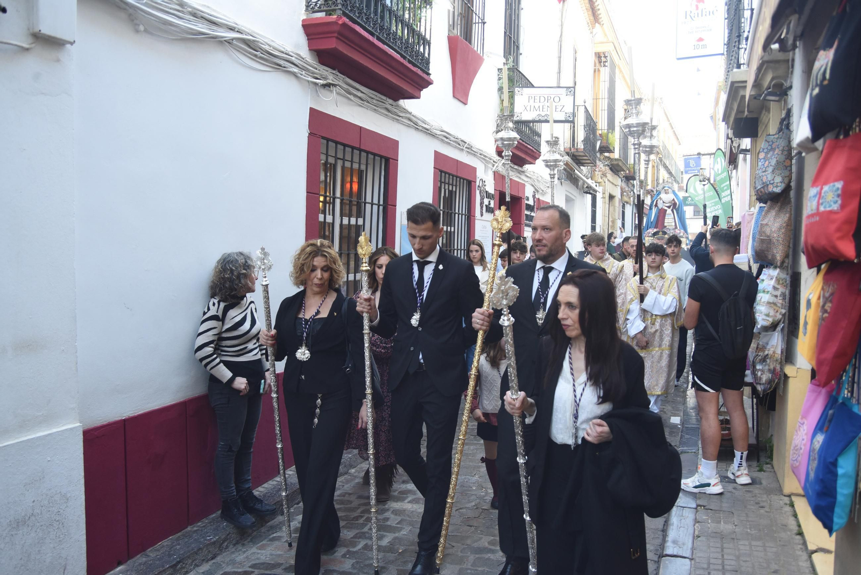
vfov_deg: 42.4
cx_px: 430
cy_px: 288
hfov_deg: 60.3
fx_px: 742
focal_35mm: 31
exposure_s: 1/160
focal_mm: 31
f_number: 6.3
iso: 1250
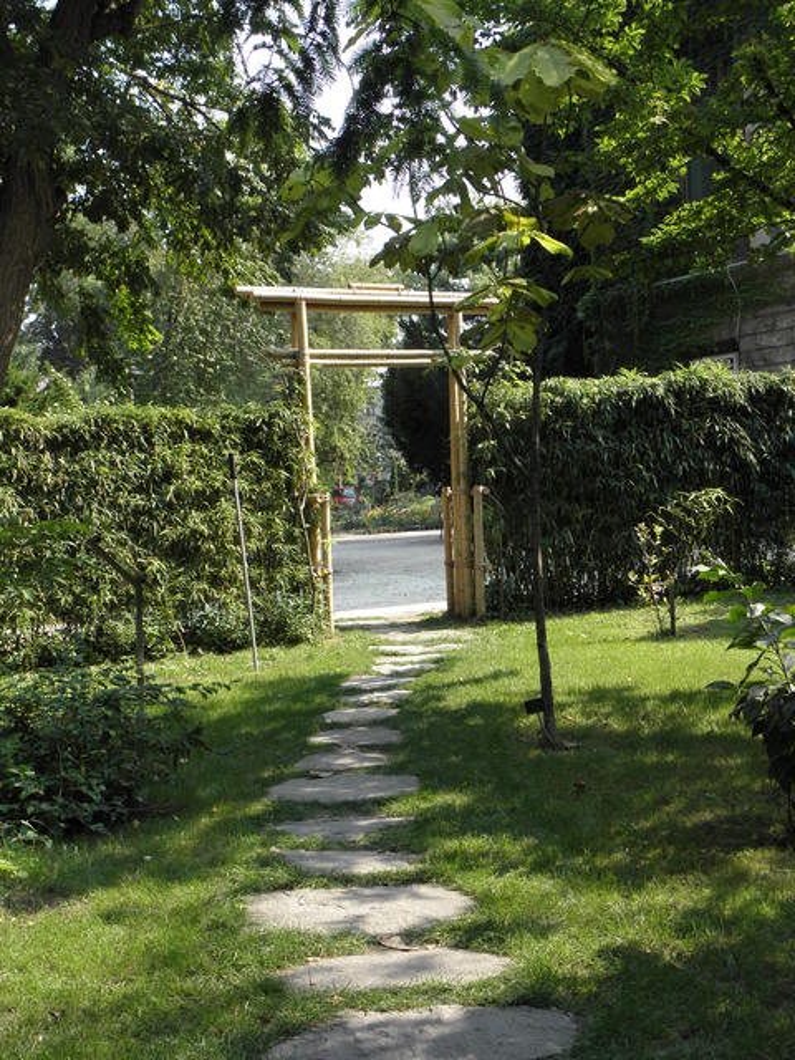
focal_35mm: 51
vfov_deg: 37.5
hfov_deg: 28.6
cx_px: 398
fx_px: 1562
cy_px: 530
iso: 64
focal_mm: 9.22
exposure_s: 1/125
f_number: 4.5
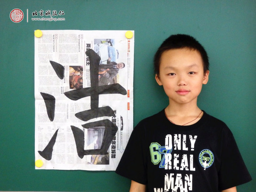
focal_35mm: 60
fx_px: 444
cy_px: 96
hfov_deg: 32.2
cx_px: 128
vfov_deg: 24.4
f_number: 4.2
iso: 800
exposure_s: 1/50
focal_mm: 10.8
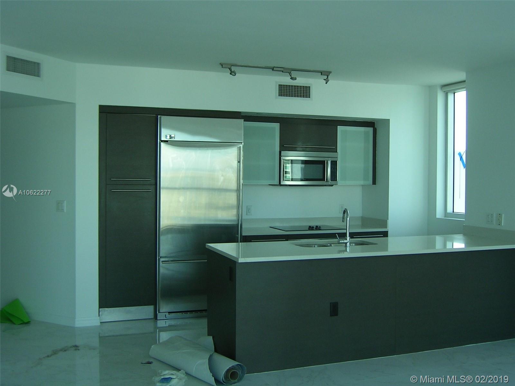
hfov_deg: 51.4
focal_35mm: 36
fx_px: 536
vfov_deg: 39.7
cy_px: 193
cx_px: 258
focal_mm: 5.6
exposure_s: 1/96
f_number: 2.8
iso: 50
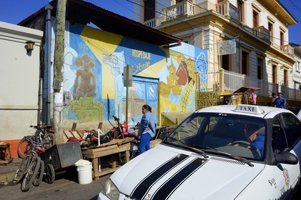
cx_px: 150
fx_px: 234
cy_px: 100
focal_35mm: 28
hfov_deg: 65.6
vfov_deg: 46.3
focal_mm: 18.5
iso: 400
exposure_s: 1/2000
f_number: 7.1
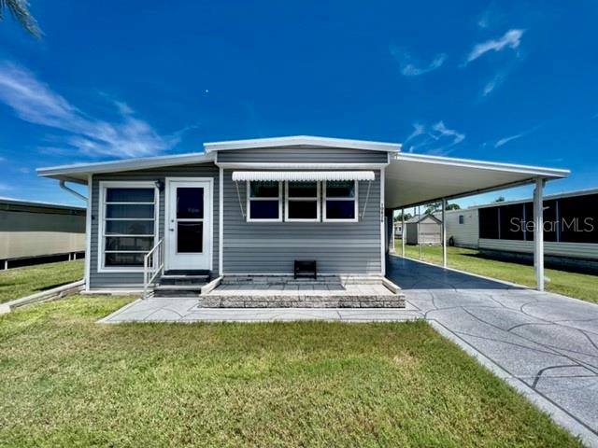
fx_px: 225
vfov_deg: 89.9
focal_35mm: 13
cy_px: 224
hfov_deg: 106.2
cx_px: 299
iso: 32
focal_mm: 1.57
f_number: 1.8
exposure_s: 1/1876
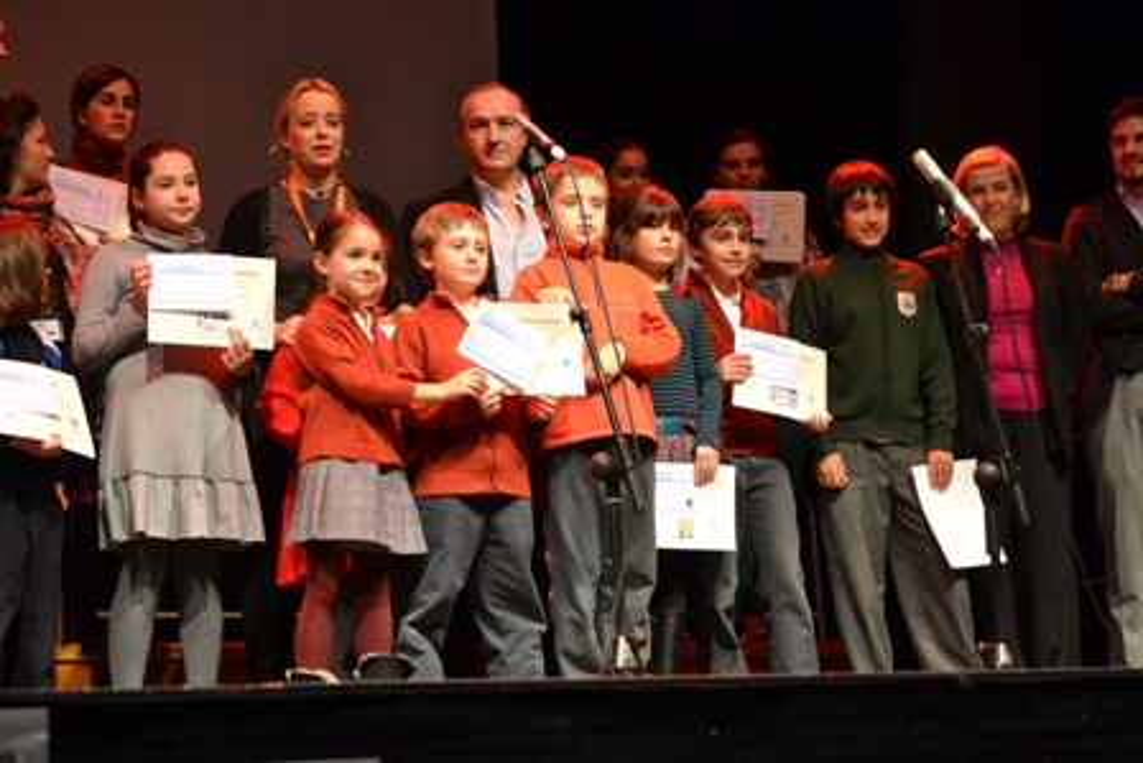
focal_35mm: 82
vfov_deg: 16.6
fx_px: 2620
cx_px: 572
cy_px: 382
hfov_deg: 24.6
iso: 1800
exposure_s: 1/60
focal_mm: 55
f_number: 5.6
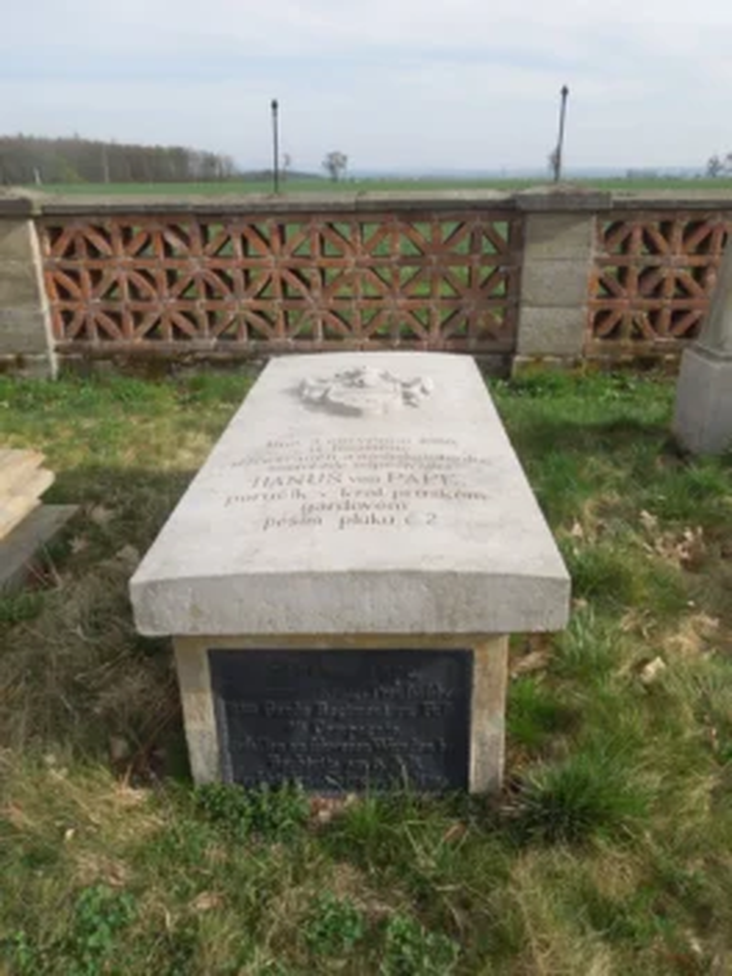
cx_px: 366
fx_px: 705
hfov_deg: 54.9
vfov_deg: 69.4
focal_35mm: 25
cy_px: 488
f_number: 6.6
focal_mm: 4.5
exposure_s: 1/800
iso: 400
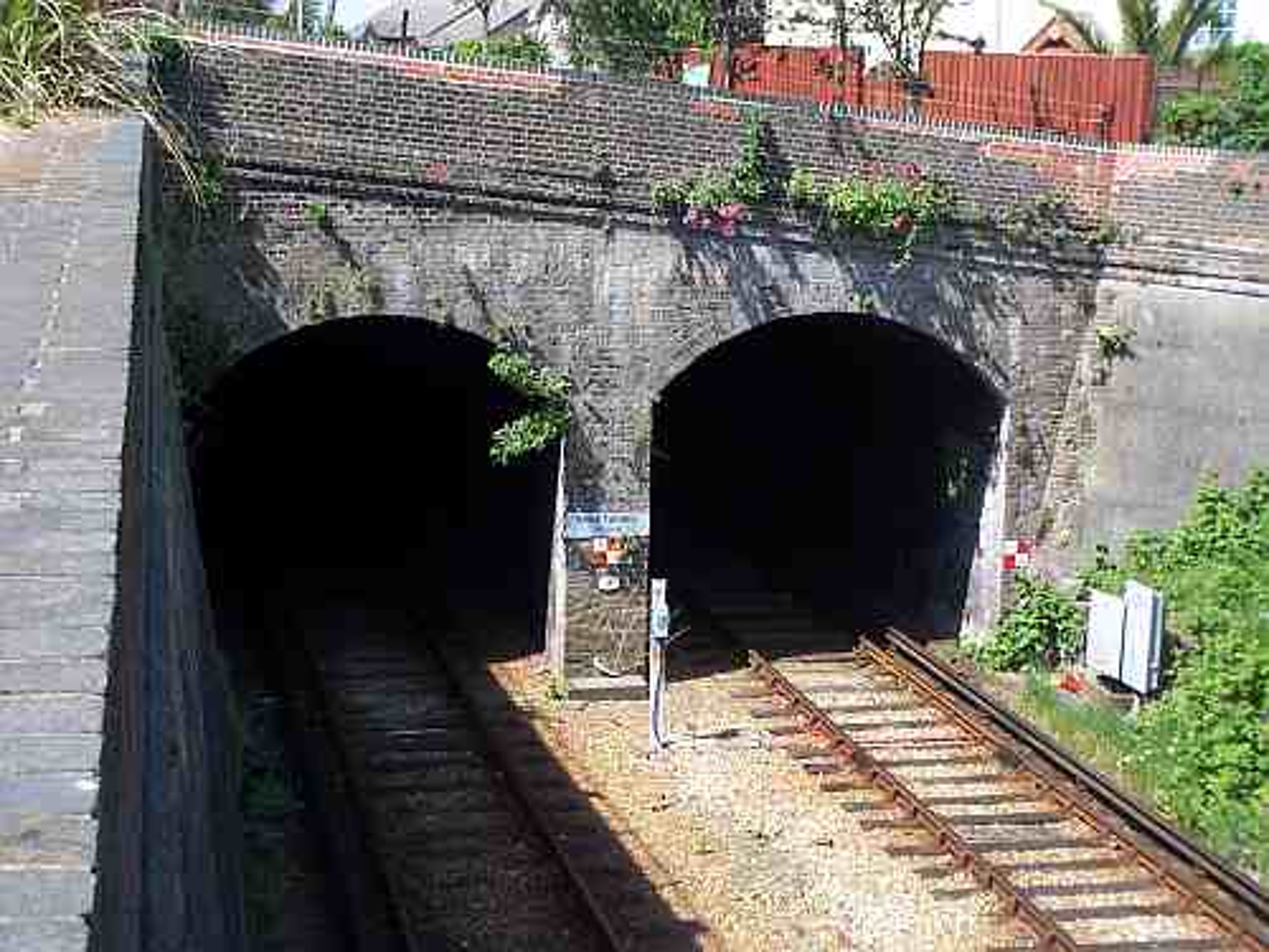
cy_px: 476
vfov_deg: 24.0
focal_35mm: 61
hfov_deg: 31.7
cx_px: 634
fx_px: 2236
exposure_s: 1/250
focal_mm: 9.9
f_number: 4.1
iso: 64
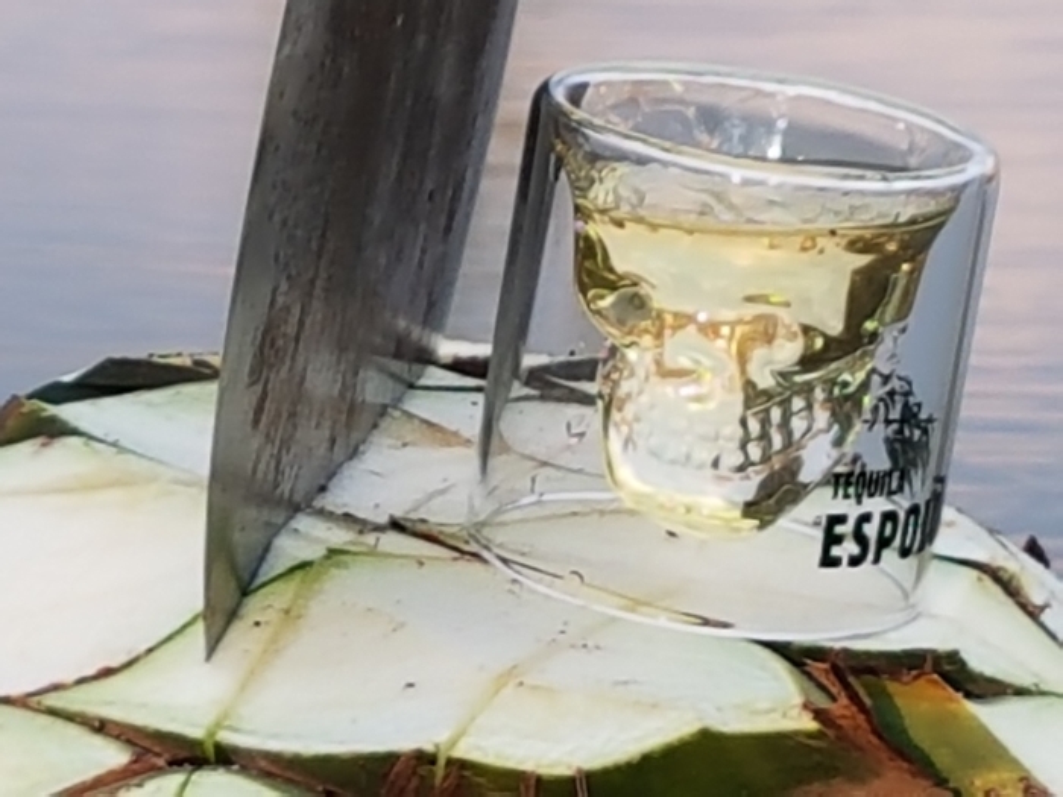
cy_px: 398
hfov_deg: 67.3
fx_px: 798
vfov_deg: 53.1
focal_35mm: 26
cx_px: 532
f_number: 1.7
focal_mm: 4.2
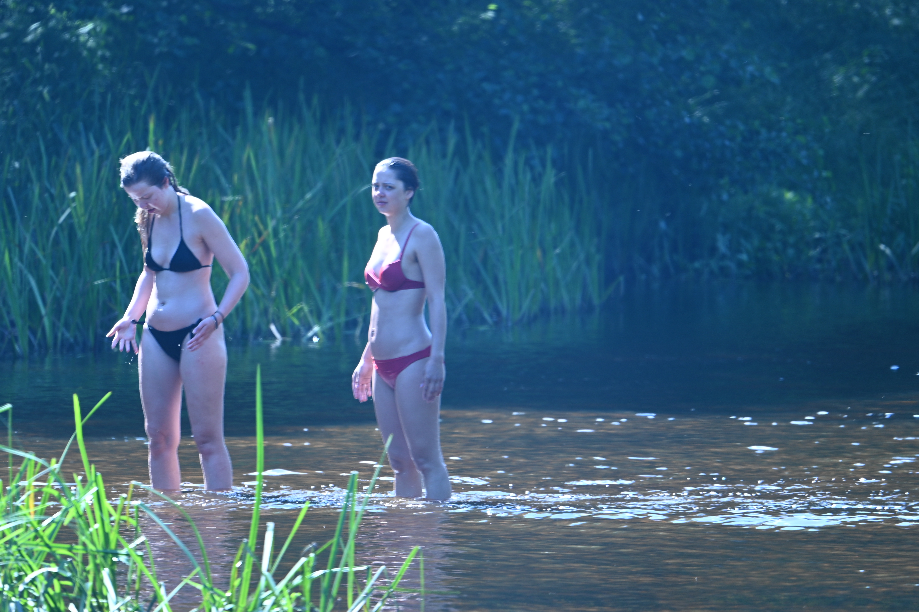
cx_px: 391
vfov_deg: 2.0
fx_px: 17474
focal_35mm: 685
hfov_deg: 3.0
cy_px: 254
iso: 180
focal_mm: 500
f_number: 6.7
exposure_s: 1/100
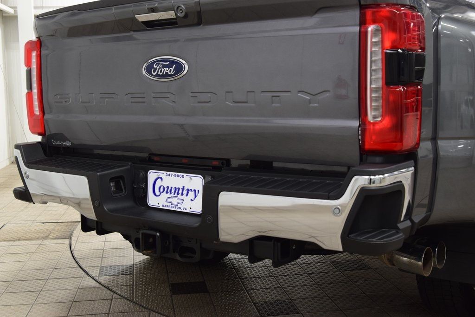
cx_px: 238
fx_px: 633
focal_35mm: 48
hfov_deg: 41.1
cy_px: 158
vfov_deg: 28.1
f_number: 6.3
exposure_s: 1/15
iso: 800
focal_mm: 32
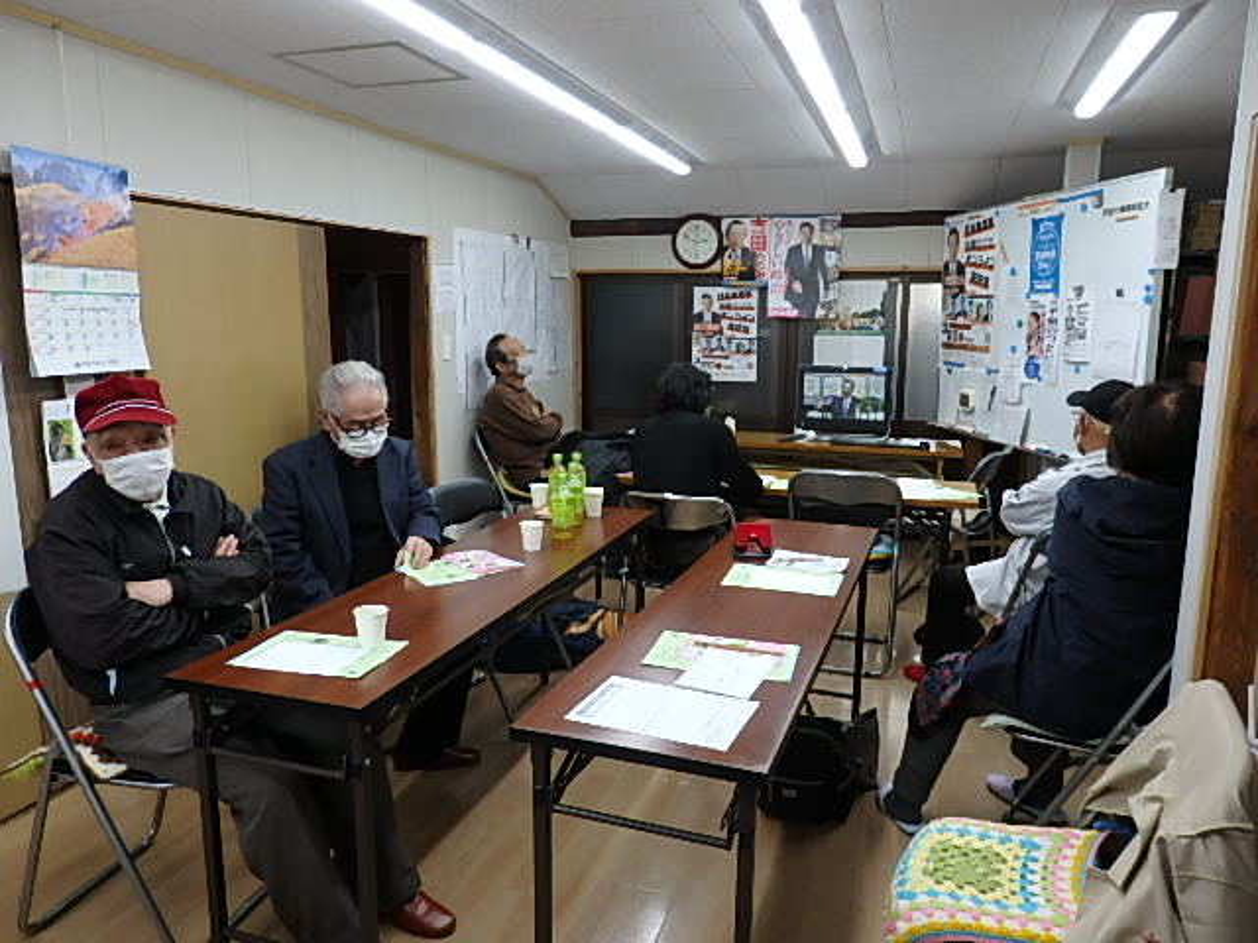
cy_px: 472
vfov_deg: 54.9
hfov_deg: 69.4
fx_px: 909
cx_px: 629
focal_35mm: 25
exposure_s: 1/60
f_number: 3
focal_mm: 4.5
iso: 125
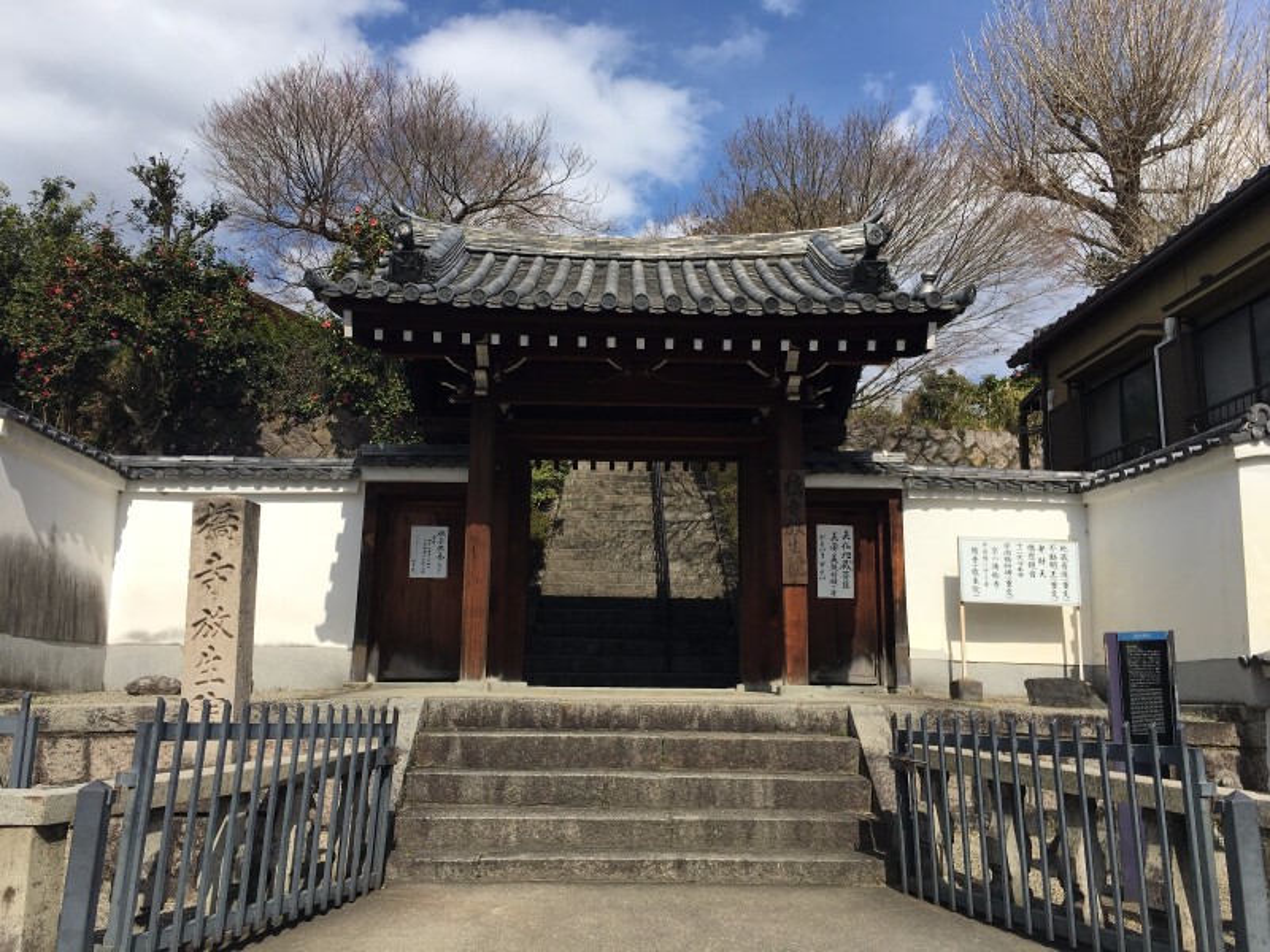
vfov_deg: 48.2
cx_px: 635
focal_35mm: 29
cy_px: 476
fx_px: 1064
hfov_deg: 61.7
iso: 25
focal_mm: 4.15
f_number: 2.2
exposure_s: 1/2024
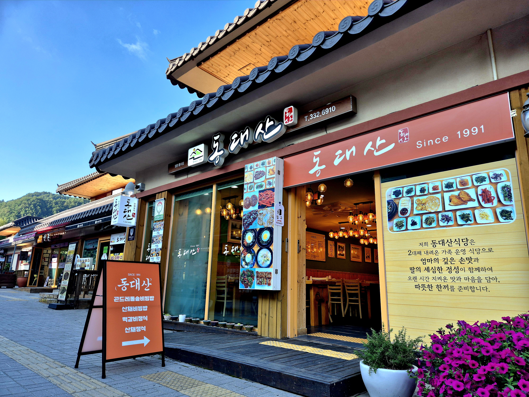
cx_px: 264
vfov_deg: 58.9
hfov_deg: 73.9
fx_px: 351
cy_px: 198
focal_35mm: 23
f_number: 1.8
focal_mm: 5.4
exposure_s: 1/500
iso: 25
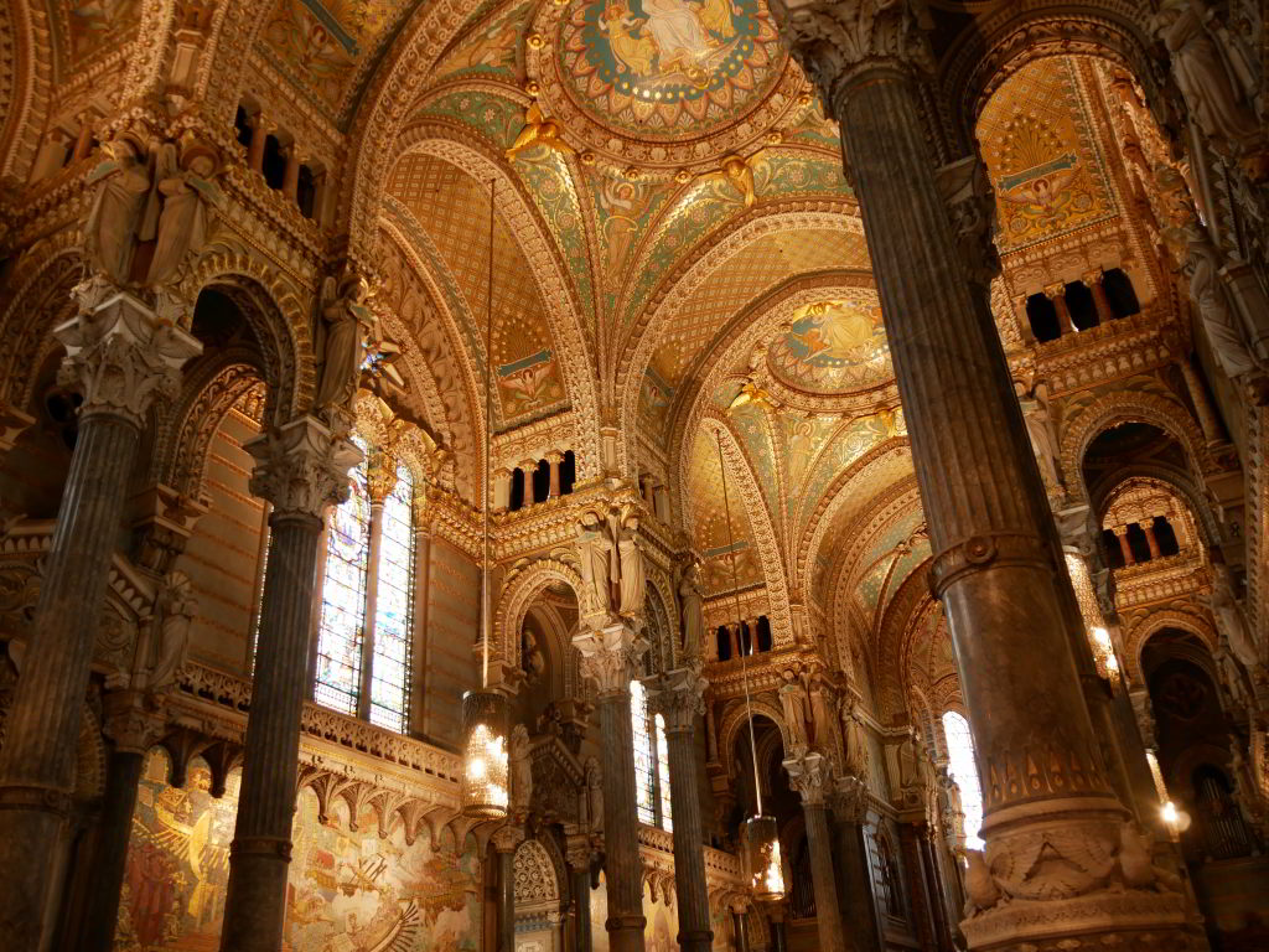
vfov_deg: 49.7
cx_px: 634
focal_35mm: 28
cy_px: 476
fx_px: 1026
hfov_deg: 63.4
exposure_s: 1/13
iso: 400
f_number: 3.5
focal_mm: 14
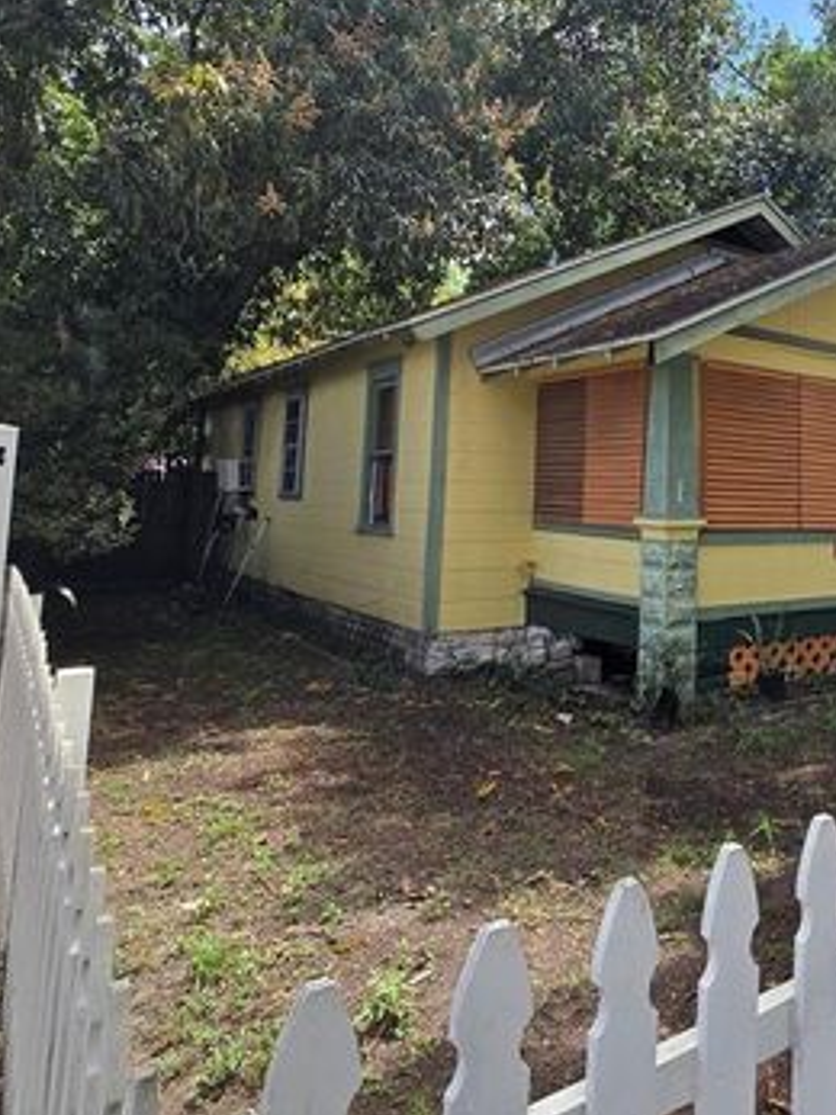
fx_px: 806
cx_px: 688
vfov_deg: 68.2
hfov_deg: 50.9
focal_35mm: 25
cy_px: 413
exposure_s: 1/1484
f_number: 2.2
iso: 50
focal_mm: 2.2
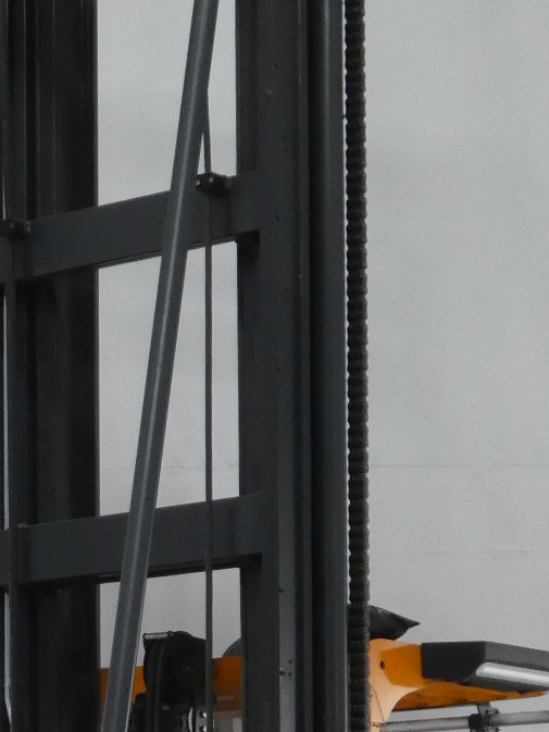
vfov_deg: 13.8
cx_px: 91
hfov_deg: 10.6
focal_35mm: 139
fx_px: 2938
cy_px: 839
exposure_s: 1/80
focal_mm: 7.1
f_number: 3.6
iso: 320
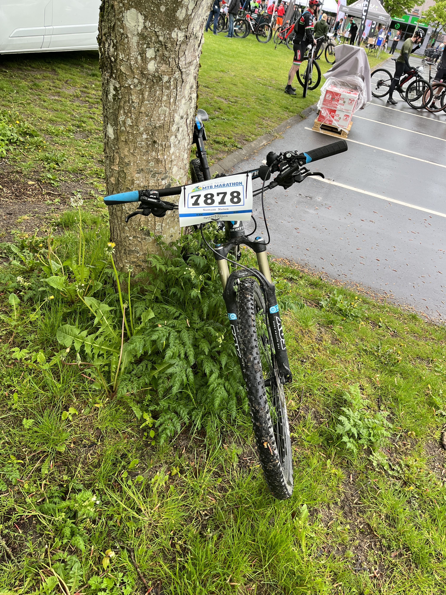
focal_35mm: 26
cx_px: 223
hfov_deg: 53.1
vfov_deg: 67.3
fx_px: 447
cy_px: 298
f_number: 1.6
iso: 40
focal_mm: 5.1
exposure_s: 1/176
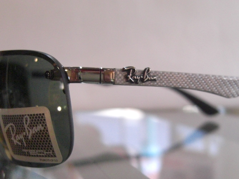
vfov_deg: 28.4
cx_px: 131
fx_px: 352
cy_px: 117
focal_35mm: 51
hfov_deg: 37.5
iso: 800
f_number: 2.8
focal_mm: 7.9
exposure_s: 1/250
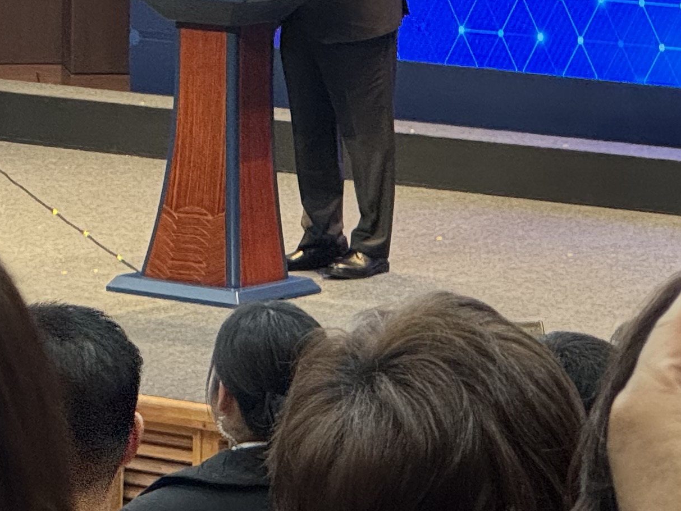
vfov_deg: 5.7
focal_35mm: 256
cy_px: -311
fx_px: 5037
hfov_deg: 7.7
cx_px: 417
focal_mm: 9
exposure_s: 1/60
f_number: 2.8
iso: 500
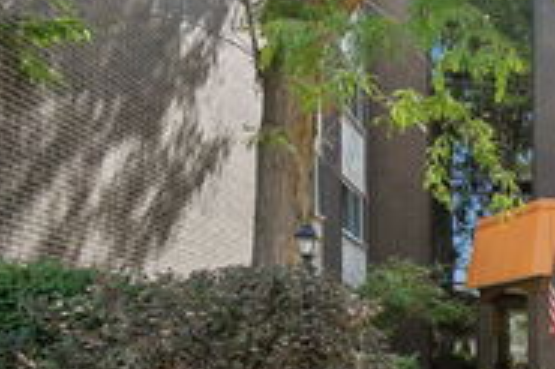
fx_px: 601
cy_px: 262
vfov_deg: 33.7
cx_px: 672
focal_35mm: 39
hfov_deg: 37.2
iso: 100
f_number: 8
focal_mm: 10
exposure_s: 1/100
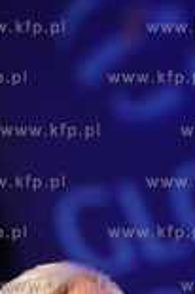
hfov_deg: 3.0
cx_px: 170
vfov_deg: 4.6
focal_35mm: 452
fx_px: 3680
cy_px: 283
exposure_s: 1/125
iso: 800
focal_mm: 175
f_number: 4
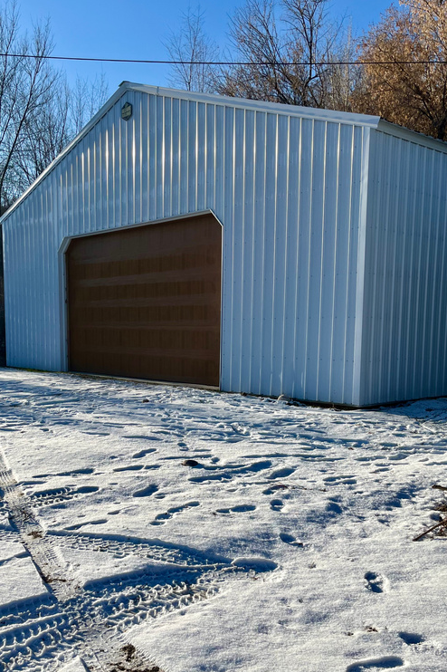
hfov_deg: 46.3
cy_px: 325
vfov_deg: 65.5
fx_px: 522
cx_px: 250
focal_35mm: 28
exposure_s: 1/4854
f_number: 1.6
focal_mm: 5.1
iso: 50
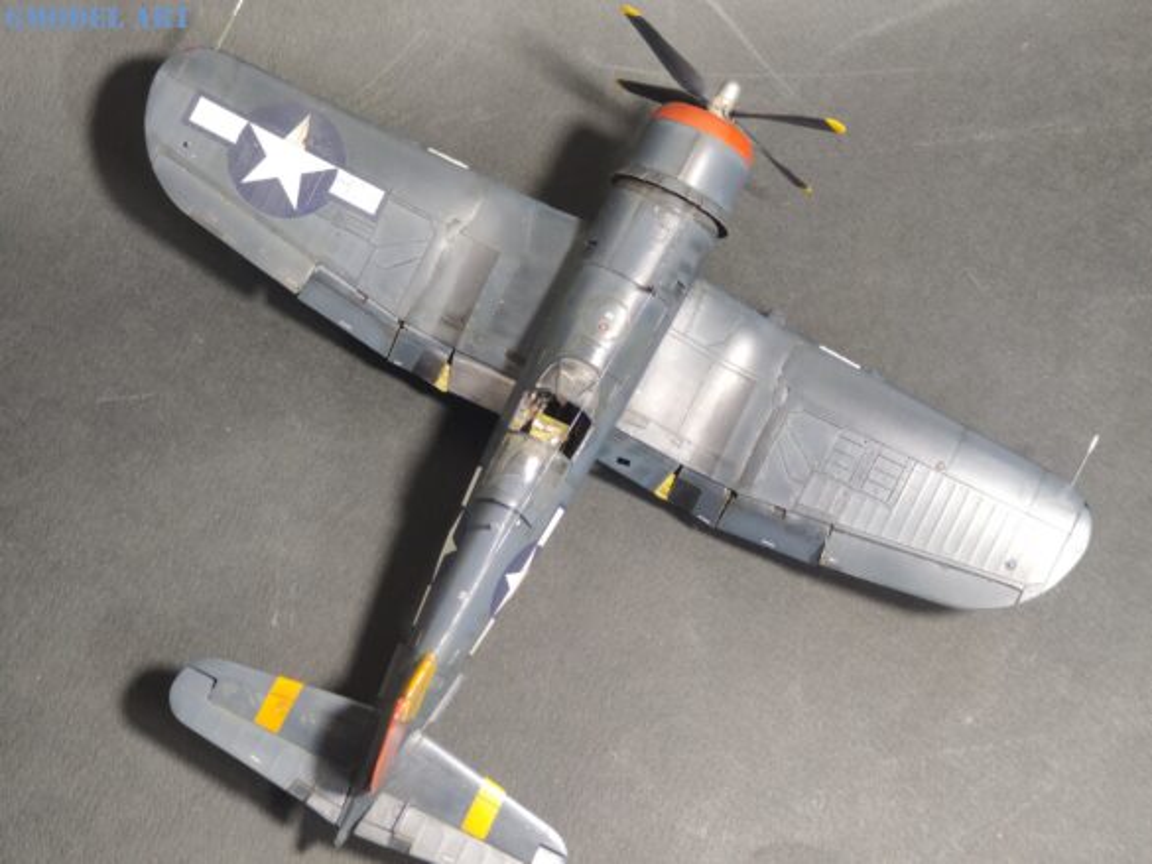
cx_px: 576
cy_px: 432
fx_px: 1731
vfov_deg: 28.0
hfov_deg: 36.8
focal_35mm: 52
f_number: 2.4
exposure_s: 1/50
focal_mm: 5.55
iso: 616
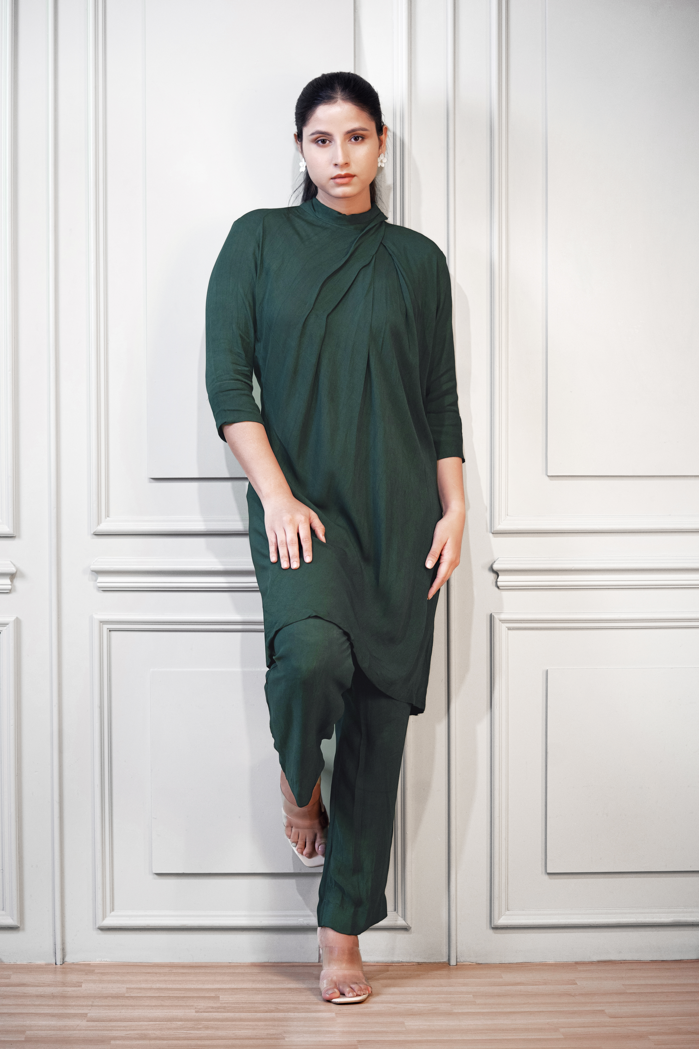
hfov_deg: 15.2
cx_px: 350
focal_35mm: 90
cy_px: 524
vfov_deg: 22.6
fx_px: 2621
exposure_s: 1/320
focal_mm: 90
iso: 1000
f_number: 3.5
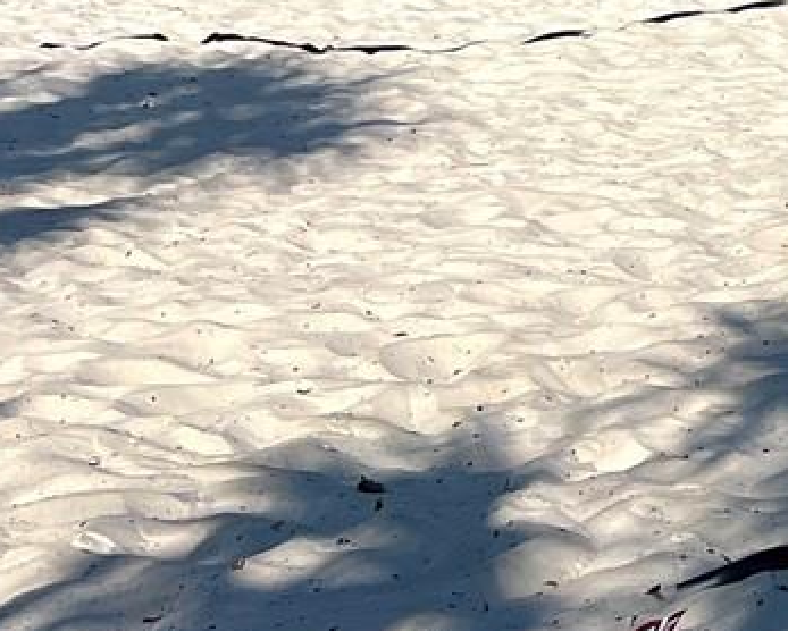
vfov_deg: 12.3
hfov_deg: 13.9
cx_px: 1578
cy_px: -443
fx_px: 2730
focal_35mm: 117
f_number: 1.5
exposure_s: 1/6993
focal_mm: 5.7
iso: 50
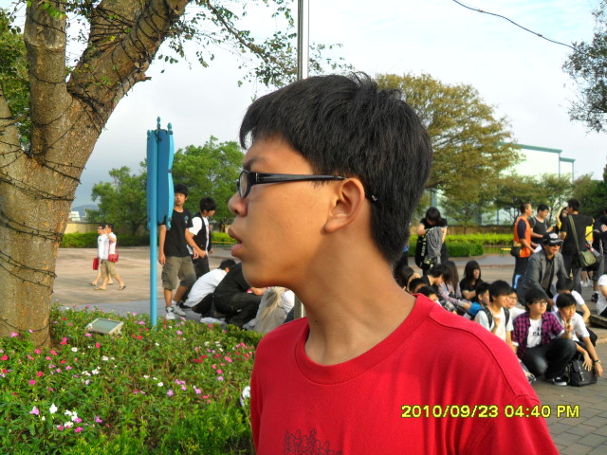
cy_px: 228
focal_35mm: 35
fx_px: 614
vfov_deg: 40.7
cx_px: 304
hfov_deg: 52.6
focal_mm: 6.2
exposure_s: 1/500
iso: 100
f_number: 2.8
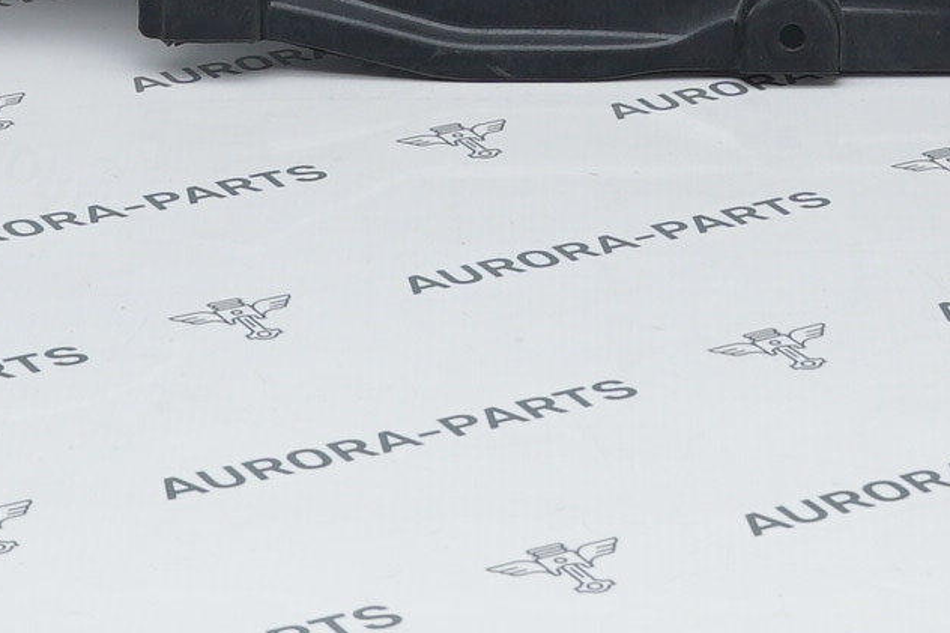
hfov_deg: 10.6
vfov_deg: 6.9
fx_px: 5091
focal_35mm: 193
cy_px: -546
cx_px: 773
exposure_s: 1/160
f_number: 6.3
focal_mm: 31
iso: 500
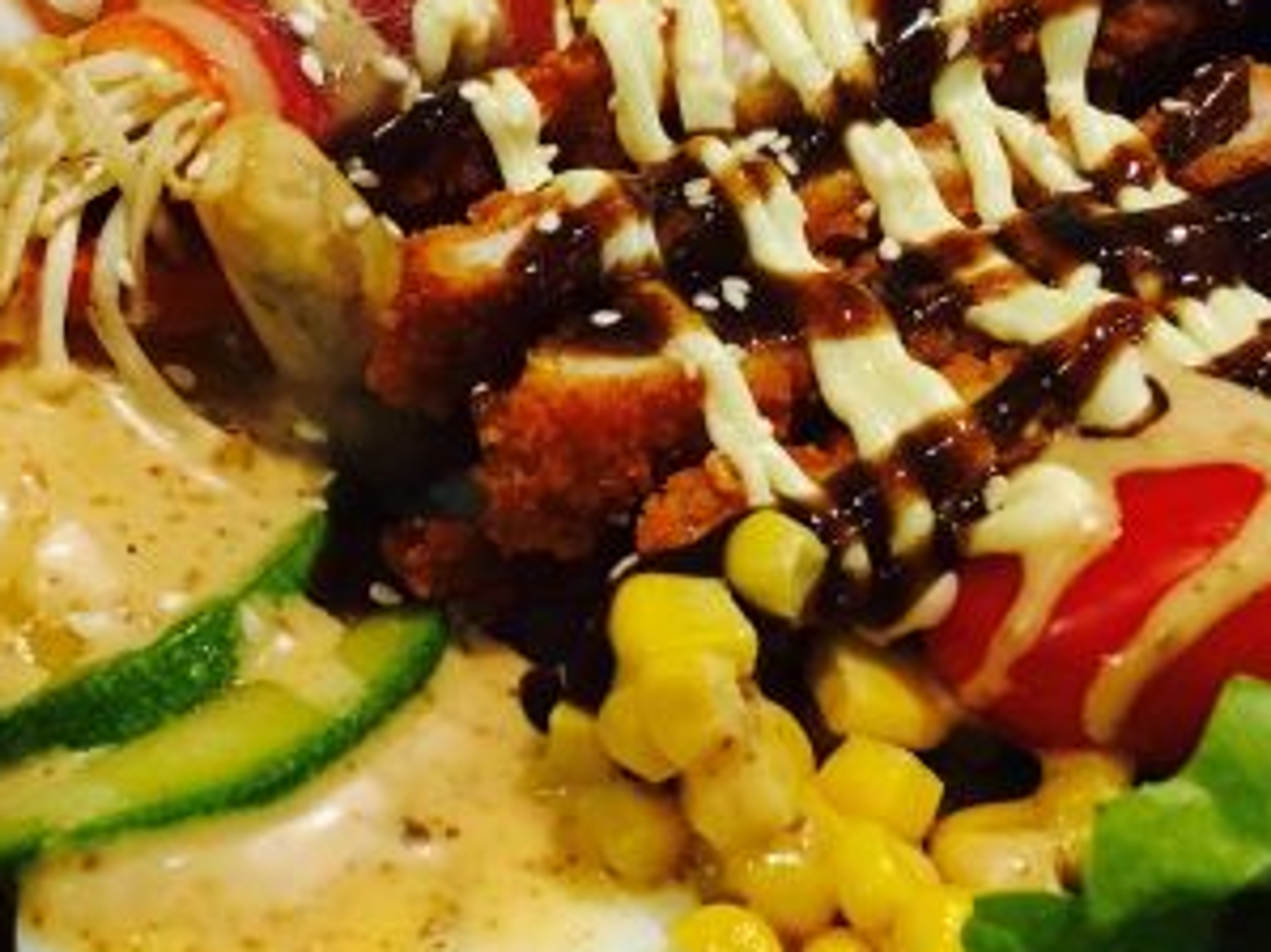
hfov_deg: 27.6
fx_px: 2496
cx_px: 149
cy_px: 300
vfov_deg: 21.5
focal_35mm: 68
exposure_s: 1/33
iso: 200
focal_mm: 4.15
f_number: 2.2
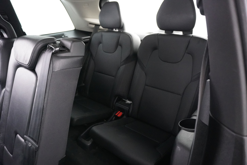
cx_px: 124
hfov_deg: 73.7
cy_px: 82
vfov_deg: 53.1
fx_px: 165
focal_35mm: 24
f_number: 3.5
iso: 6400
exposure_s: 1/15
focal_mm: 16
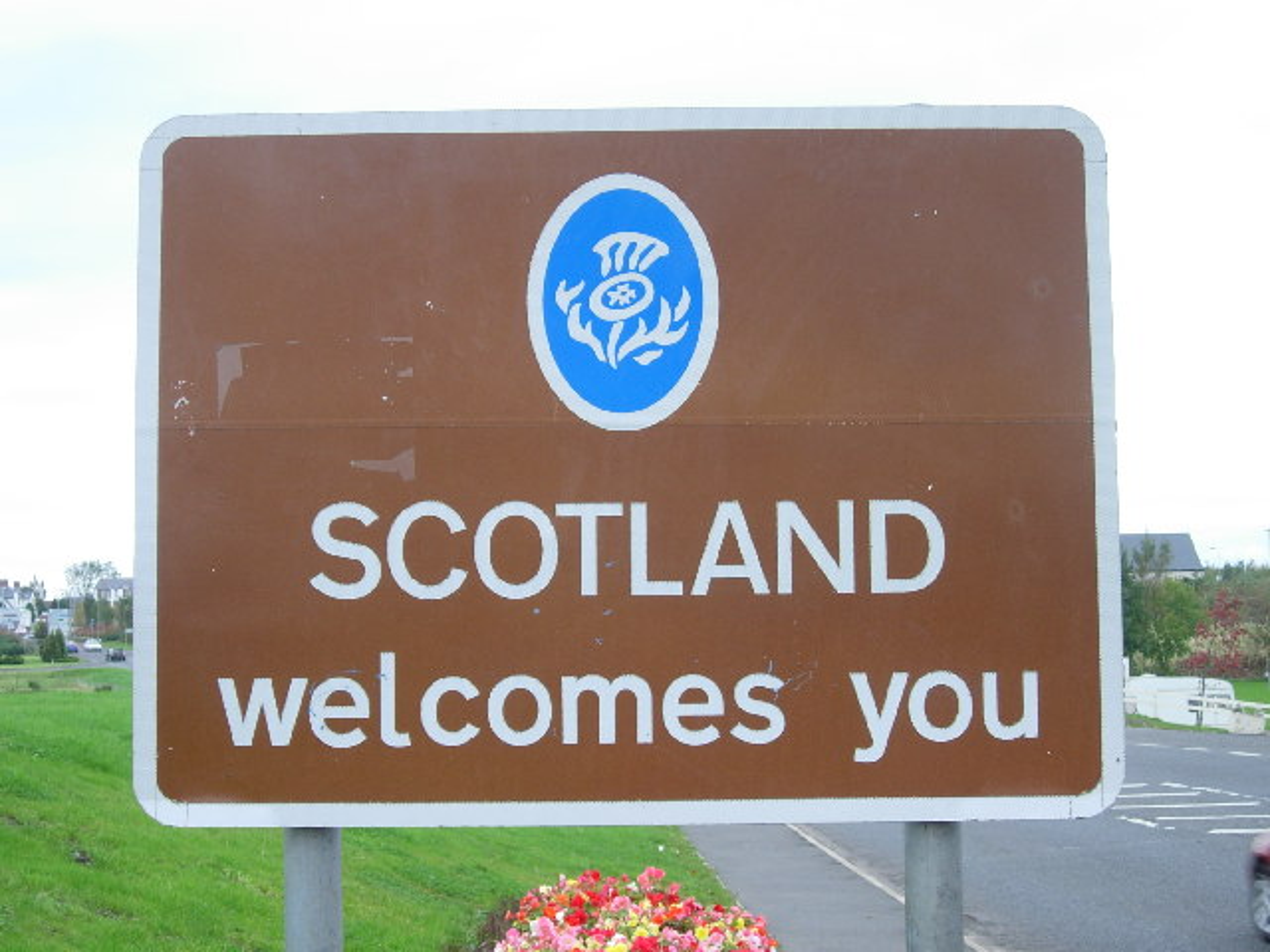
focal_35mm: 51
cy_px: 476
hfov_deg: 37.5
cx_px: 635
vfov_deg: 28.6
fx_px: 1871
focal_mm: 10.6
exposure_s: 1/55.3
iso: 64
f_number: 3.2
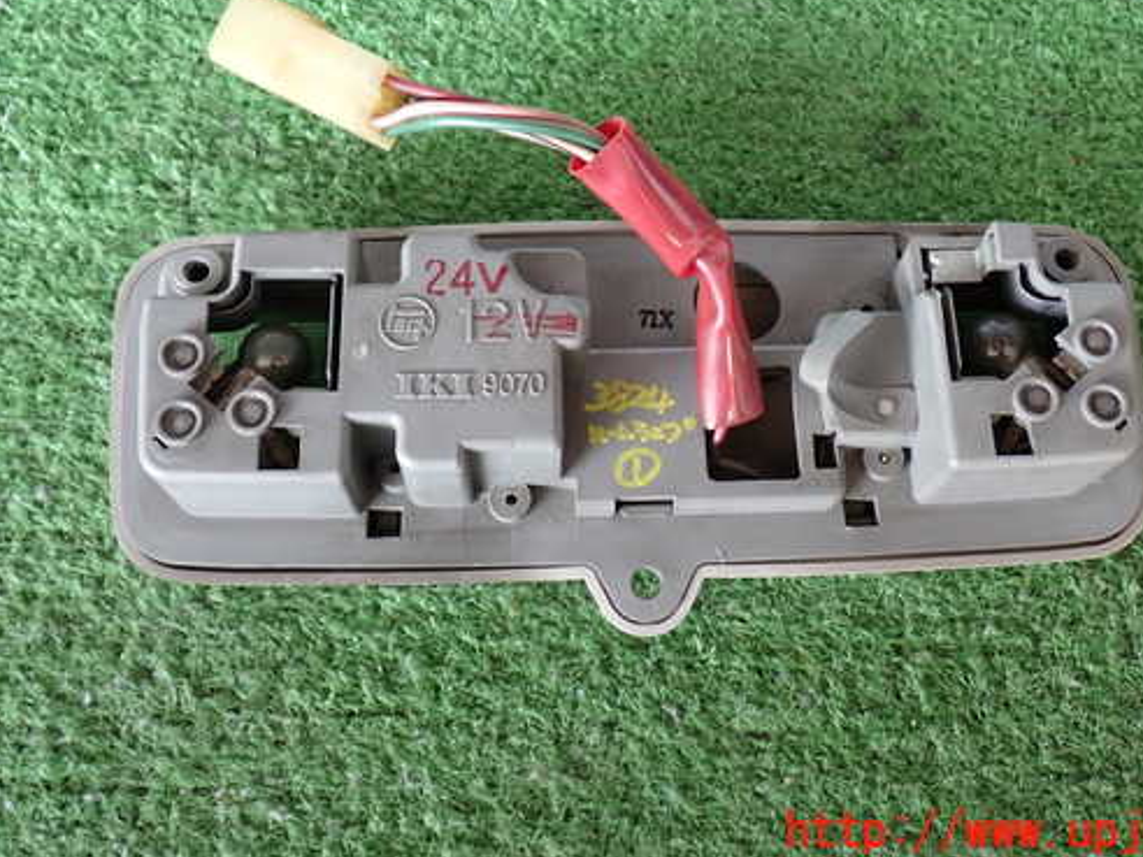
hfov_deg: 47.8
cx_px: 613
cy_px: 339
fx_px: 1288
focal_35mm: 39
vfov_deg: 36.7
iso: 200
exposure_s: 1/50
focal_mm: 5.79
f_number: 2.4
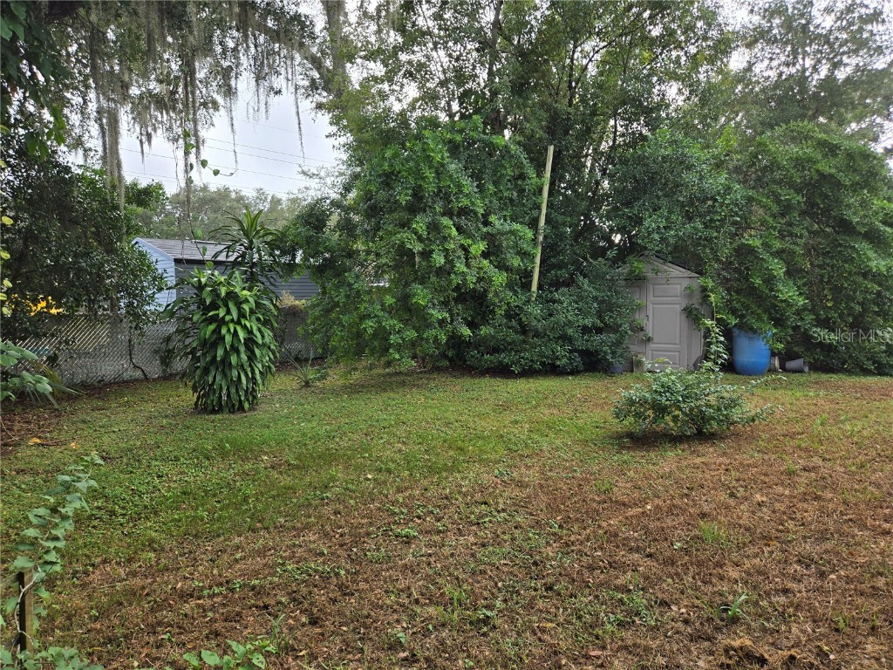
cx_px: 446
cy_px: 335
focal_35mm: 23
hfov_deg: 73.9
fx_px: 593
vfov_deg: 58.9
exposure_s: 1/247
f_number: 1.8
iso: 25
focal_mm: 5.4
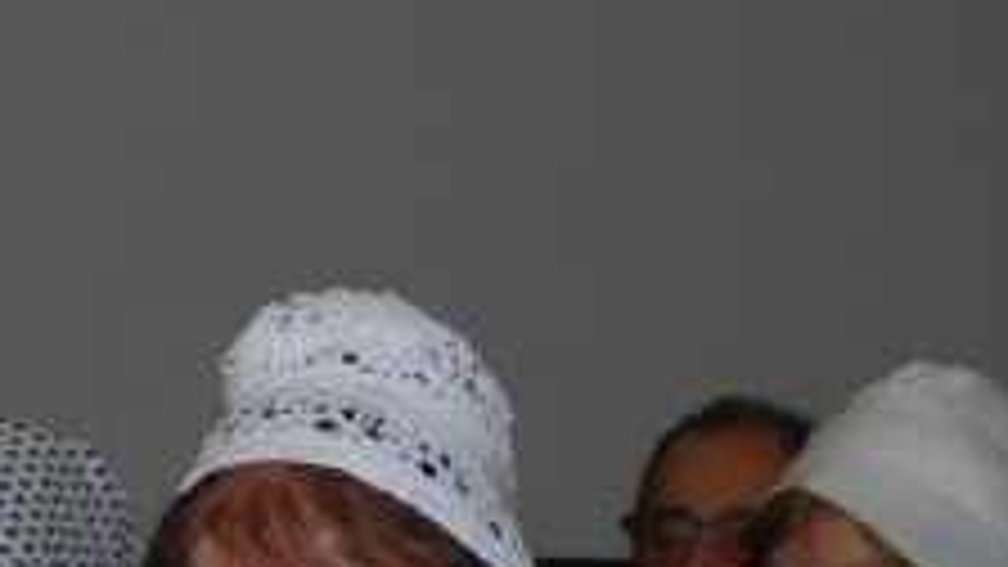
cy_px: -72
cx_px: -277
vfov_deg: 4.6
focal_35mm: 264
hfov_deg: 8.1
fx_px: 7056
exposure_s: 1/60
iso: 400
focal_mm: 42
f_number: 5.6
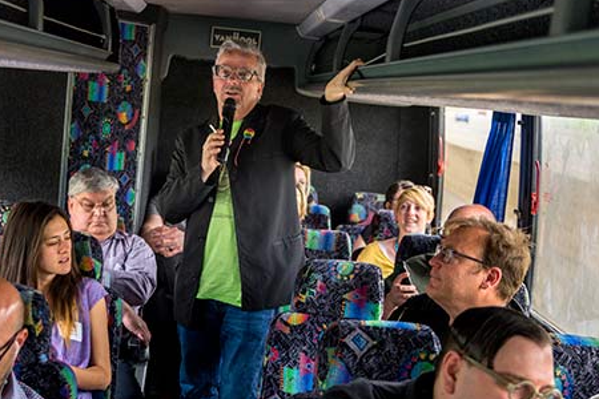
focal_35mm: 49
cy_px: 237
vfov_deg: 27.5
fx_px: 815
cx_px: 222
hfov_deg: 40.1
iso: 1250
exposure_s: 1/350
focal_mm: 38
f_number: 2.8
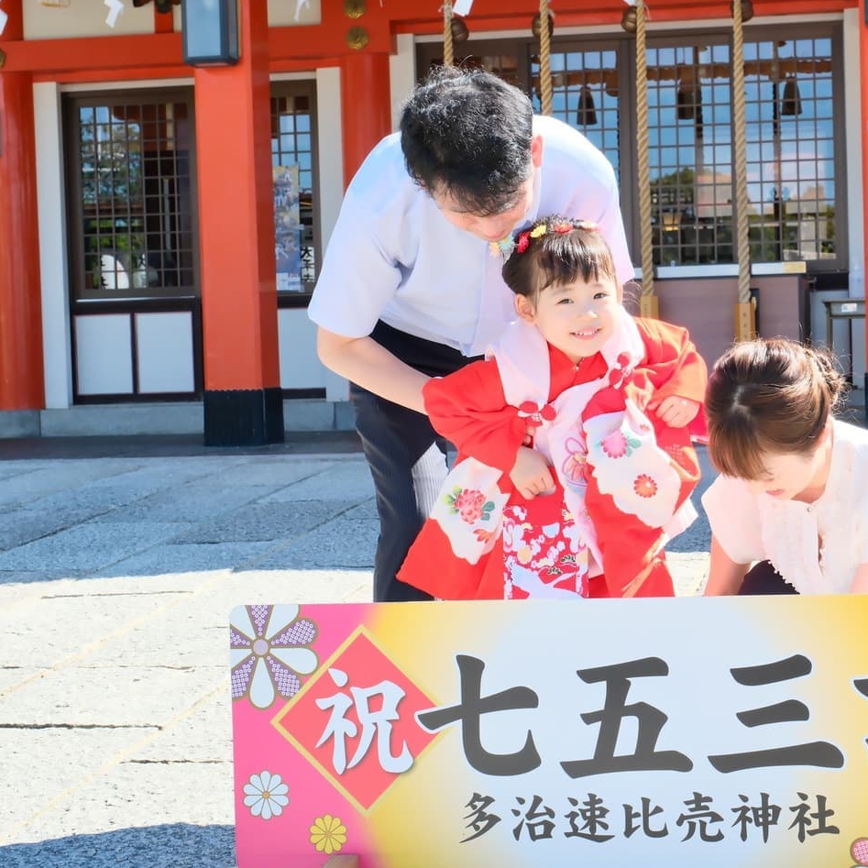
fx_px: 1759
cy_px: 436
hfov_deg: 27.5
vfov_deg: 27.7
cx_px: 606
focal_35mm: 62
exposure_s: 1/250
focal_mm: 32
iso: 800
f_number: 8
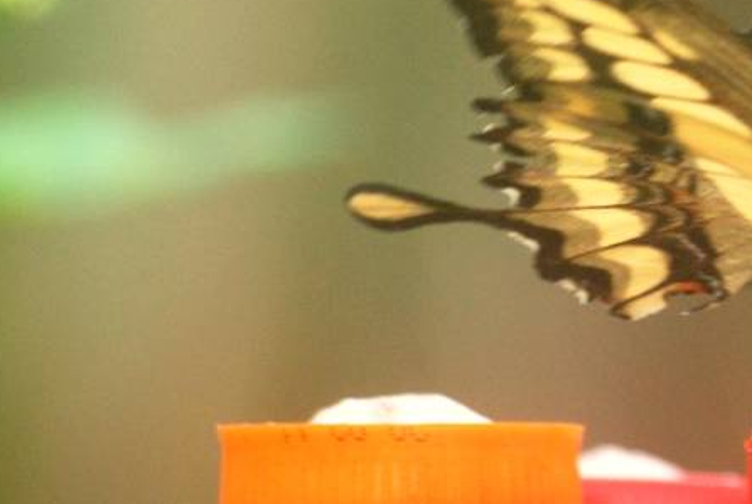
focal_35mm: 1453
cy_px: 14
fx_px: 30402
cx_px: 1040
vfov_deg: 1.0
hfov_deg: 1.4
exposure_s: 1/320
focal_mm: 270
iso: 400
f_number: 5.6
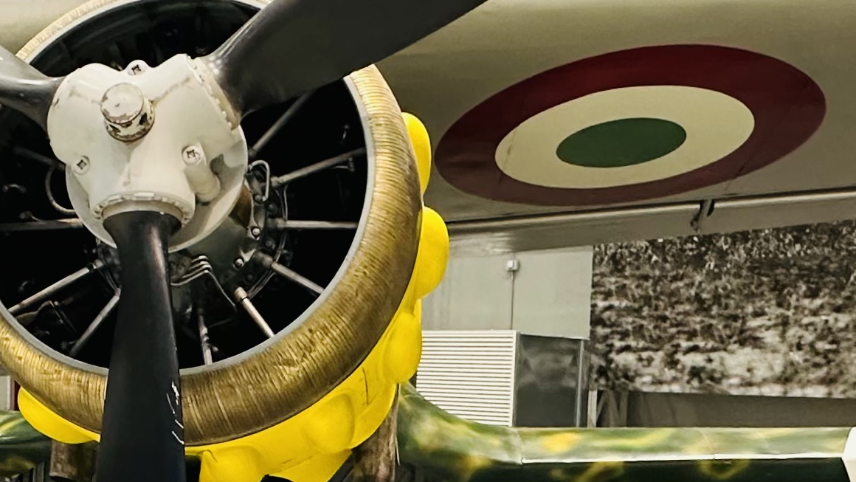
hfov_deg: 37.9
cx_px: 182
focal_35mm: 53
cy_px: 450
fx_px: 1203
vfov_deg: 22.0
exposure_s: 1/50
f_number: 2.2
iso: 320
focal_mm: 2.22
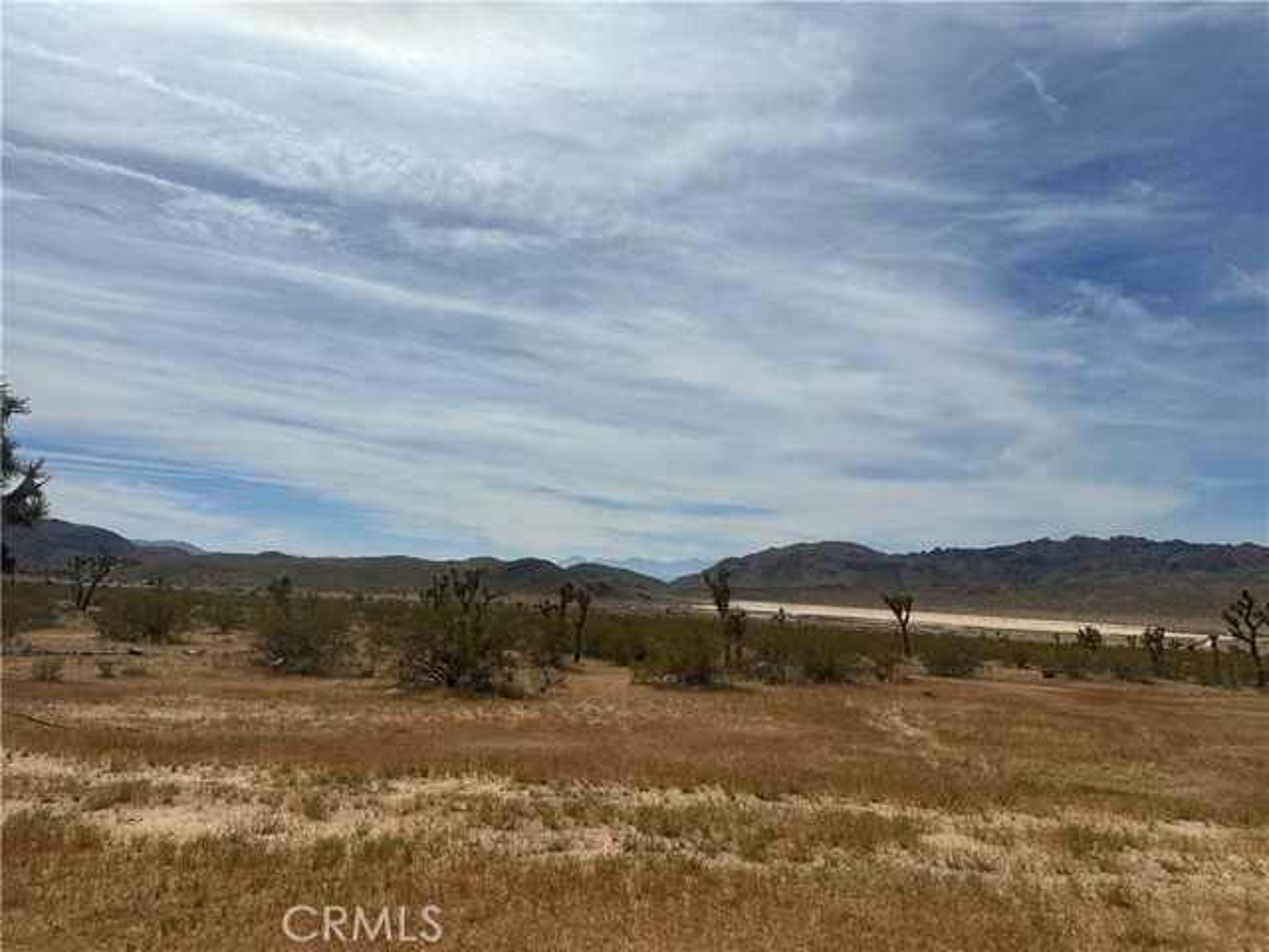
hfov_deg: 71.6
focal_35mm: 24
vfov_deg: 56.8
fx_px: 880
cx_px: 634
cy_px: 476
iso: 100
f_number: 1.78
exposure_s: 1/18519
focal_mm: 6.86
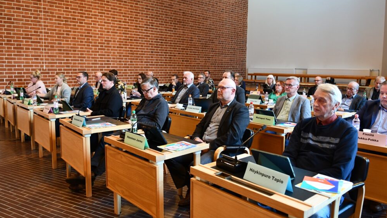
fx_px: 277
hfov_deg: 69.8
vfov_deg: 42.9
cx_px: 198
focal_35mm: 27
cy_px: 104
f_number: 2.8
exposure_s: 1/25
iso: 640
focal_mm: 17
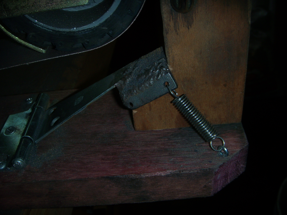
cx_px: 144
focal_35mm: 38
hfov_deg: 49.0
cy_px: 108
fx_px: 315
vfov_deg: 37.7
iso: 64
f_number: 3.5
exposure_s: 1/60.2
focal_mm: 6.4
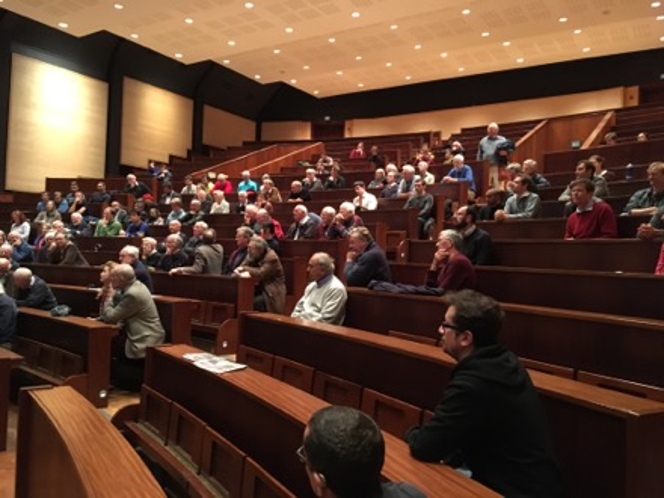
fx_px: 556
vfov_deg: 48.2
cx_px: 332
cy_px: 249
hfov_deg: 61.7
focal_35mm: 29
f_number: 2.2
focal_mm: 4.15
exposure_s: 1/17
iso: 400
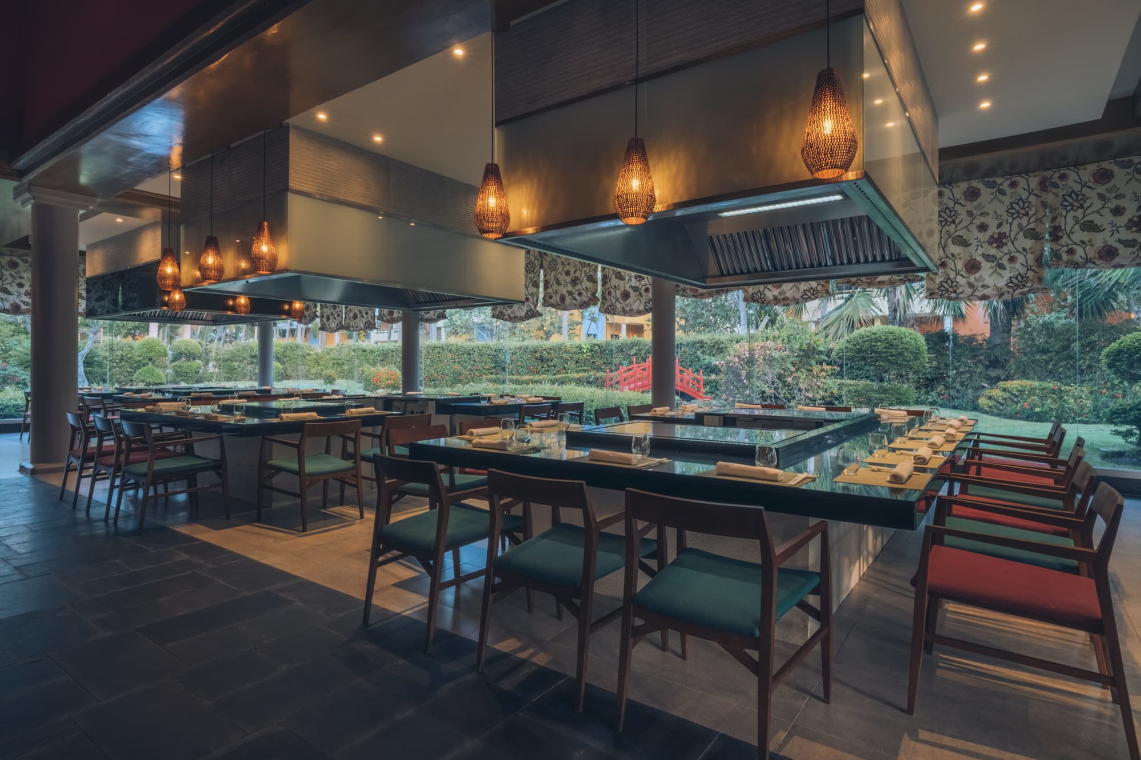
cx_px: 570
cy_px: 380
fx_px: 570
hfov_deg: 90.0
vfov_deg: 67.4
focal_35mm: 18
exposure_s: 1/40
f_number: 16
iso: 400
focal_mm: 12.3
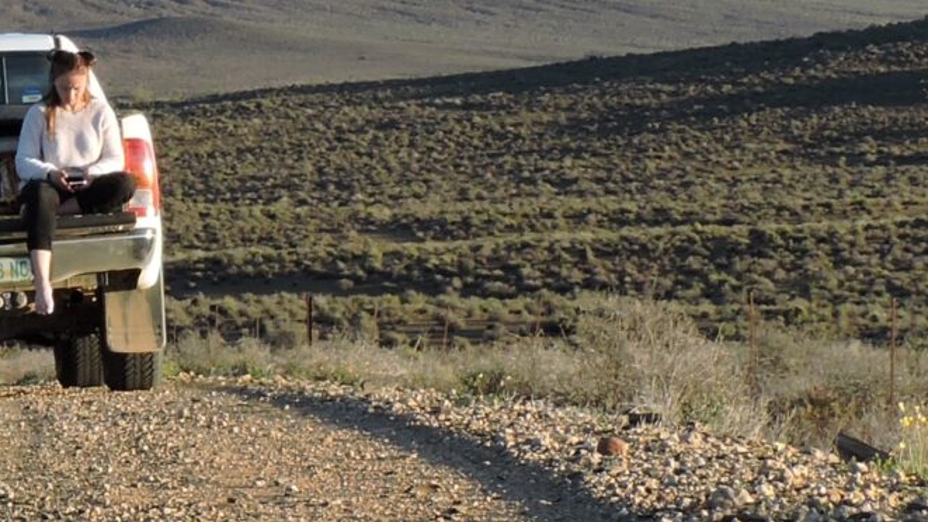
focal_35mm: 211
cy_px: 269
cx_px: -114
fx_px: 5193
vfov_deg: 5.8
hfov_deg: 10.1
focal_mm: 8.9
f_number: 3.6
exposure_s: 1/320
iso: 100
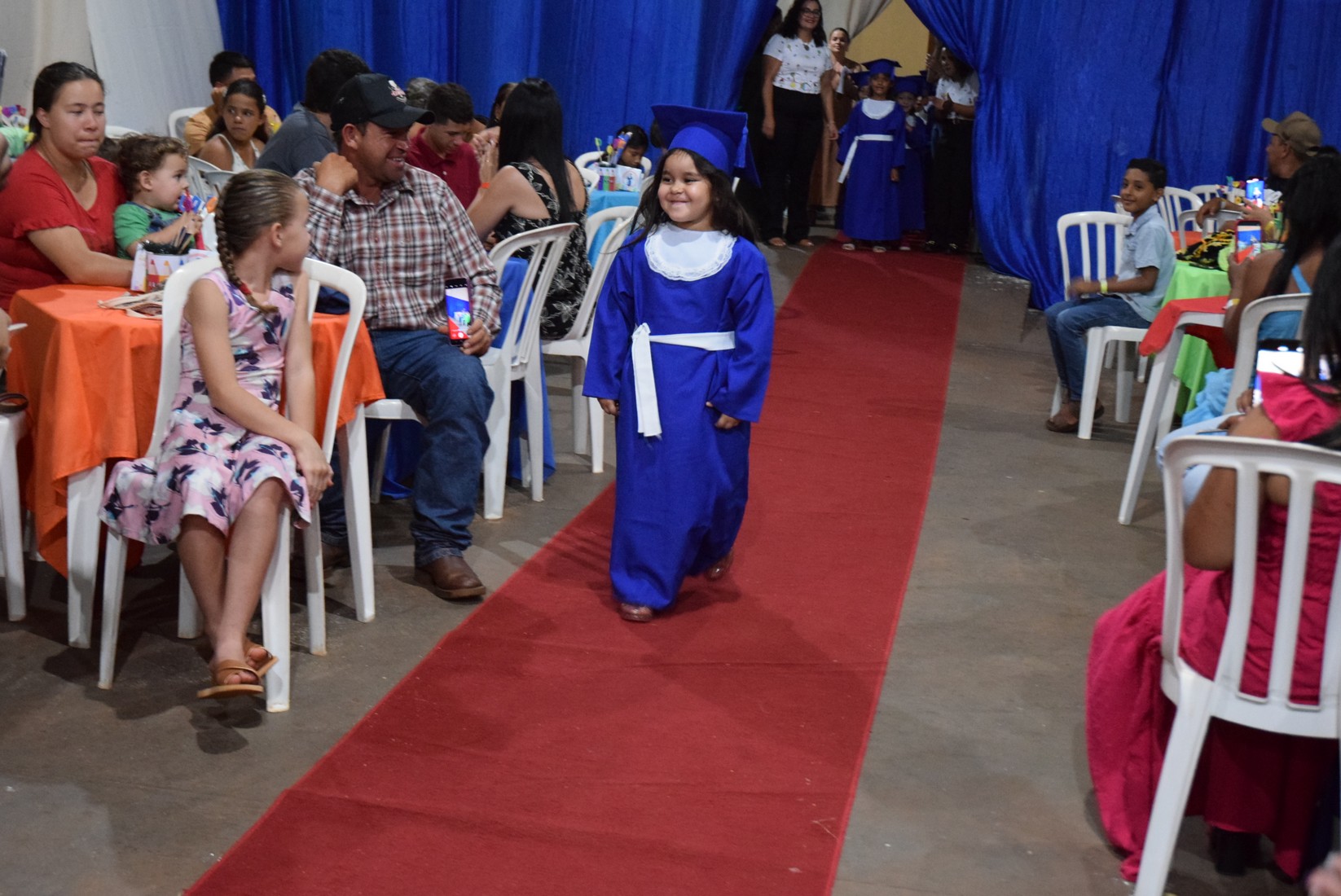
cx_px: 670
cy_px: 448
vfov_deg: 25.8
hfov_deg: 37.8
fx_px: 1957
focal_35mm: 52
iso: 4500
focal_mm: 35
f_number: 4.2
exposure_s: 1/60
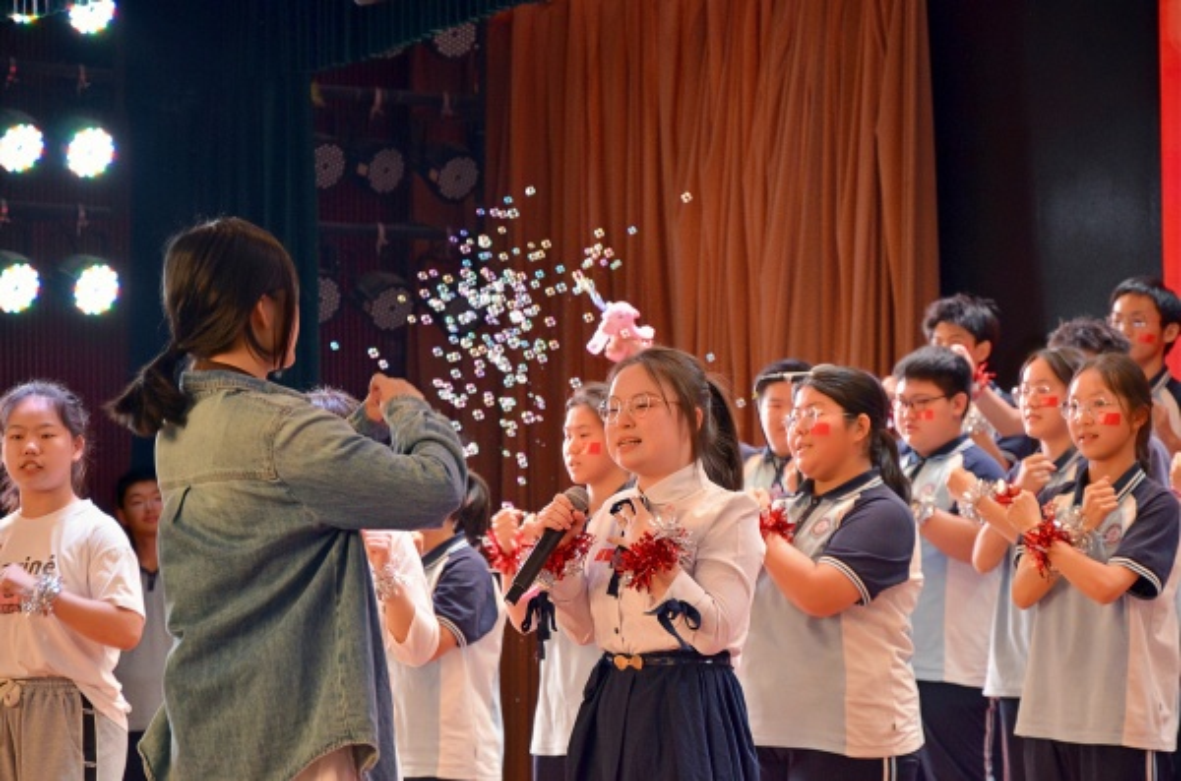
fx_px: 5155
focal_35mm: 158
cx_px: 590
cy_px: 390
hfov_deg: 13.1
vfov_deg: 8.7
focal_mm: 105
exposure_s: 1/160
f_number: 5.6
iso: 1000
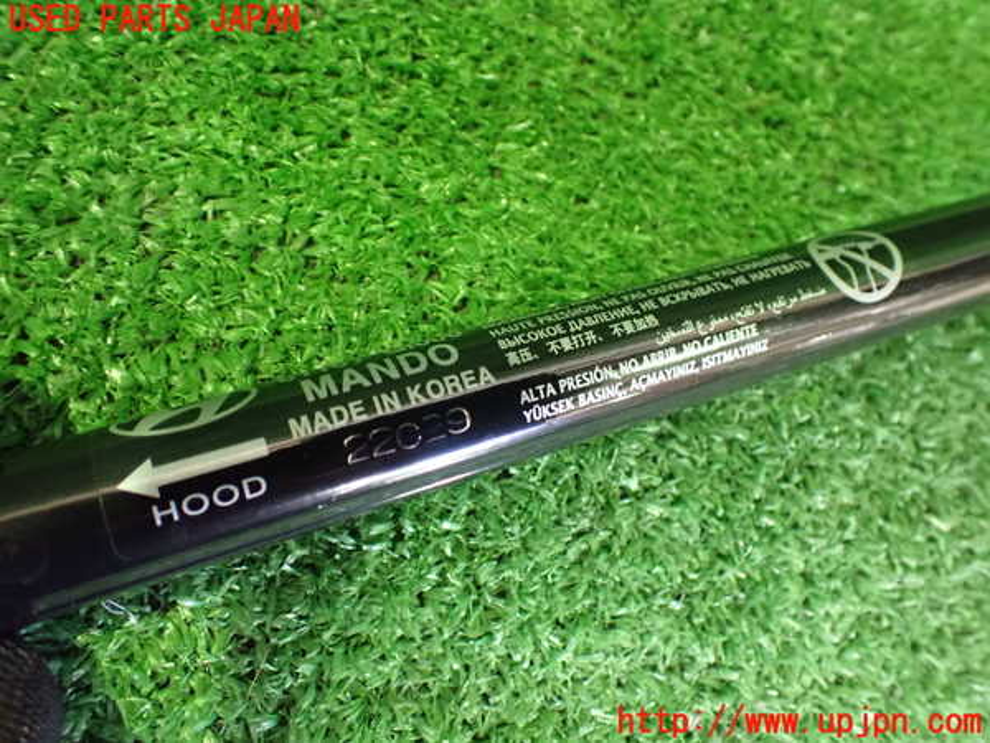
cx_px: 495
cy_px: 372
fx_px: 858
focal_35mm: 30
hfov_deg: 60.0
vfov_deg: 46.8
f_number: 2.3
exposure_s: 1/30
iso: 1250
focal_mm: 5.4
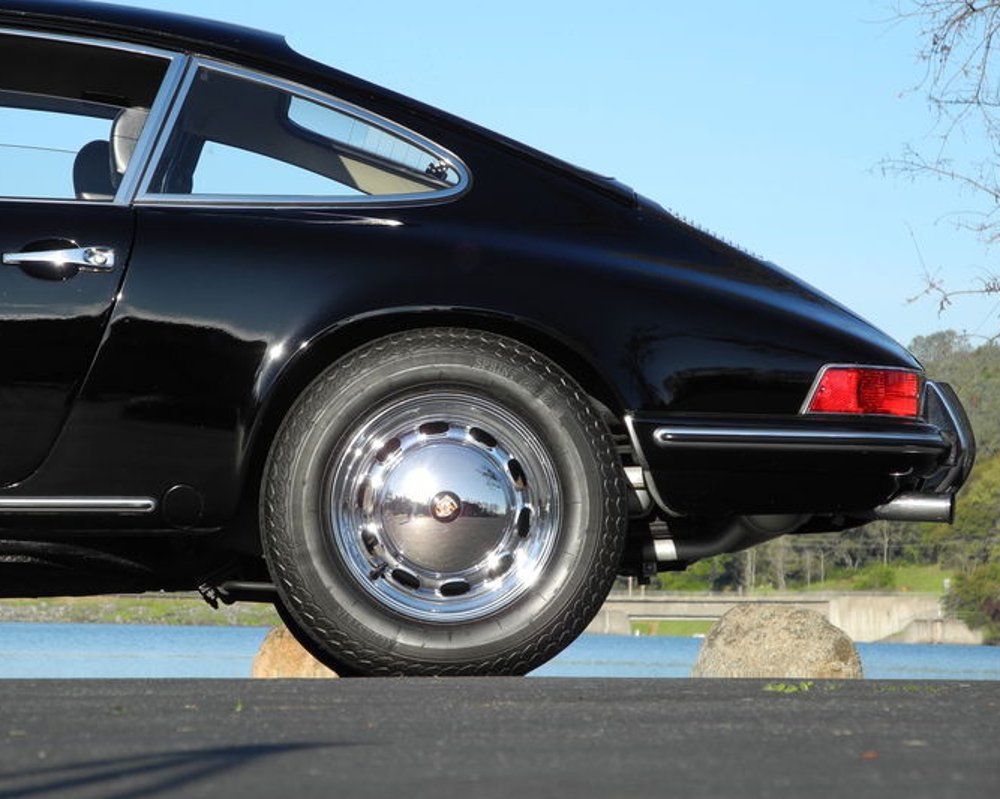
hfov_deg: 11.2
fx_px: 5088
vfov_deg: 9.0
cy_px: 396
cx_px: 445
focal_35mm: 172
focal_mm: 32.6
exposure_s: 1/443
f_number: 5
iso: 100
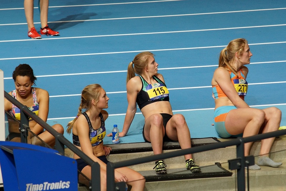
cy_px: 96
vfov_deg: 4.6
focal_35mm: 300
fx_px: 2384
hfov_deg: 6.9
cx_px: 143
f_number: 5.6
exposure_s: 1/200
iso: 640
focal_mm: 200
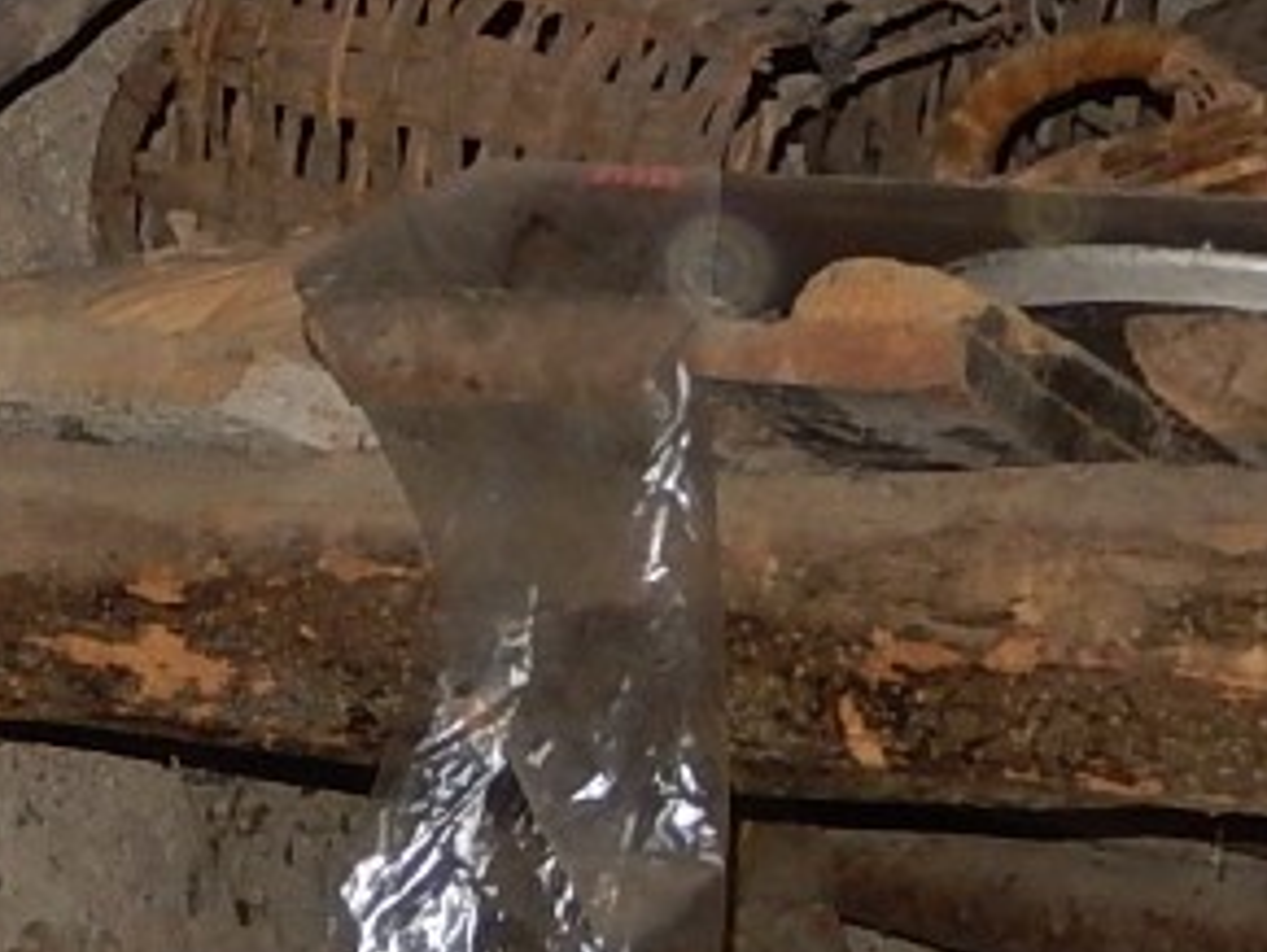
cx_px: -607
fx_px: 4542
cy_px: 808
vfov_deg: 11.9
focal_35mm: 124
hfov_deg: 14.8
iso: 250
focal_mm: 4.5
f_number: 3.4
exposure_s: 1/30
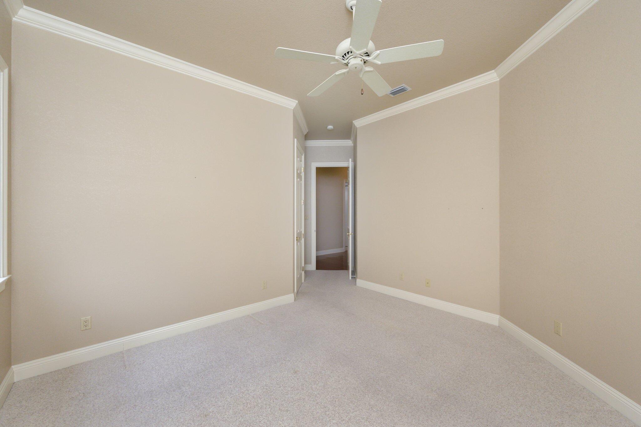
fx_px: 249
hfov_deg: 104.3
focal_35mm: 14
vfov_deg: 81.1
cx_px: 320
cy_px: 214
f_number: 9
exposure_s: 1/60
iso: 320
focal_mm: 14
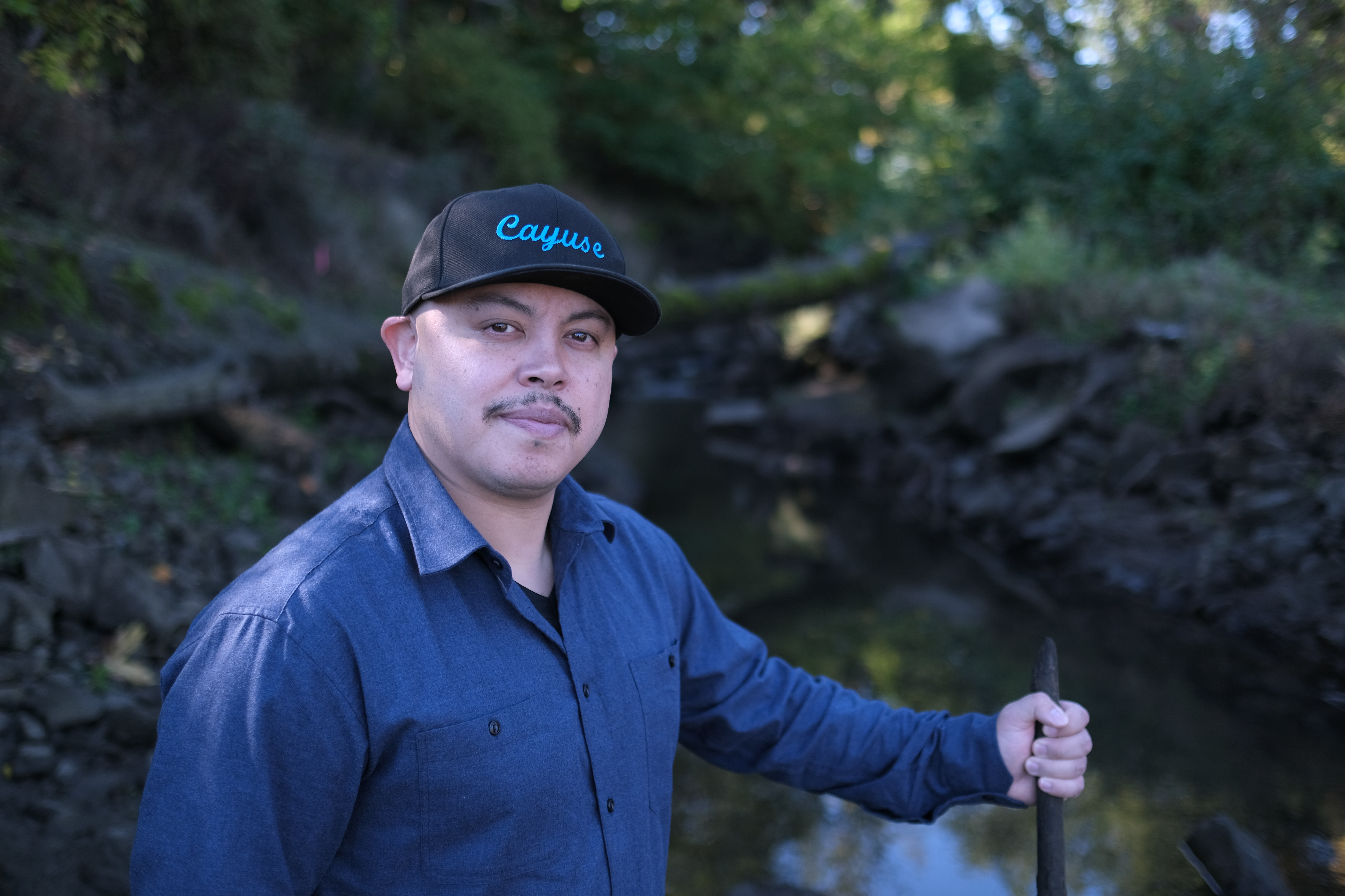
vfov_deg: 37.9
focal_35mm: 35
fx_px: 1308
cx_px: 672
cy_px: 448
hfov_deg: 54.4
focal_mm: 23
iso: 160
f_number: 1.4
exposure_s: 1/800
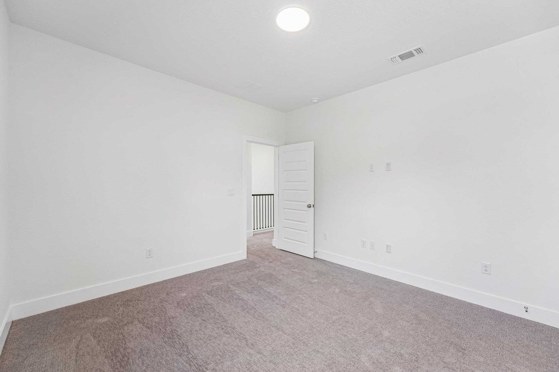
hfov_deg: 104.3
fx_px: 217
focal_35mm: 14
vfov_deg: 81.2
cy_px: 186
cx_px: 280
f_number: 8
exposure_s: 1/20
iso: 400
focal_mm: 14
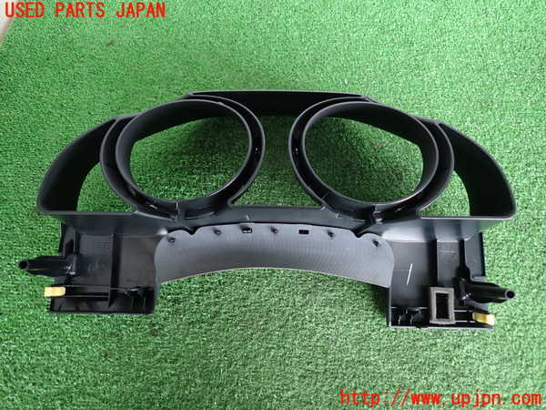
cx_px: 273
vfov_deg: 54.9
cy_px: 205
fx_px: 394
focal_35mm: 25
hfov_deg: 69.4
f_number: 2
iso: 160
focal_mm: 4.5
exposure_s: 1/60
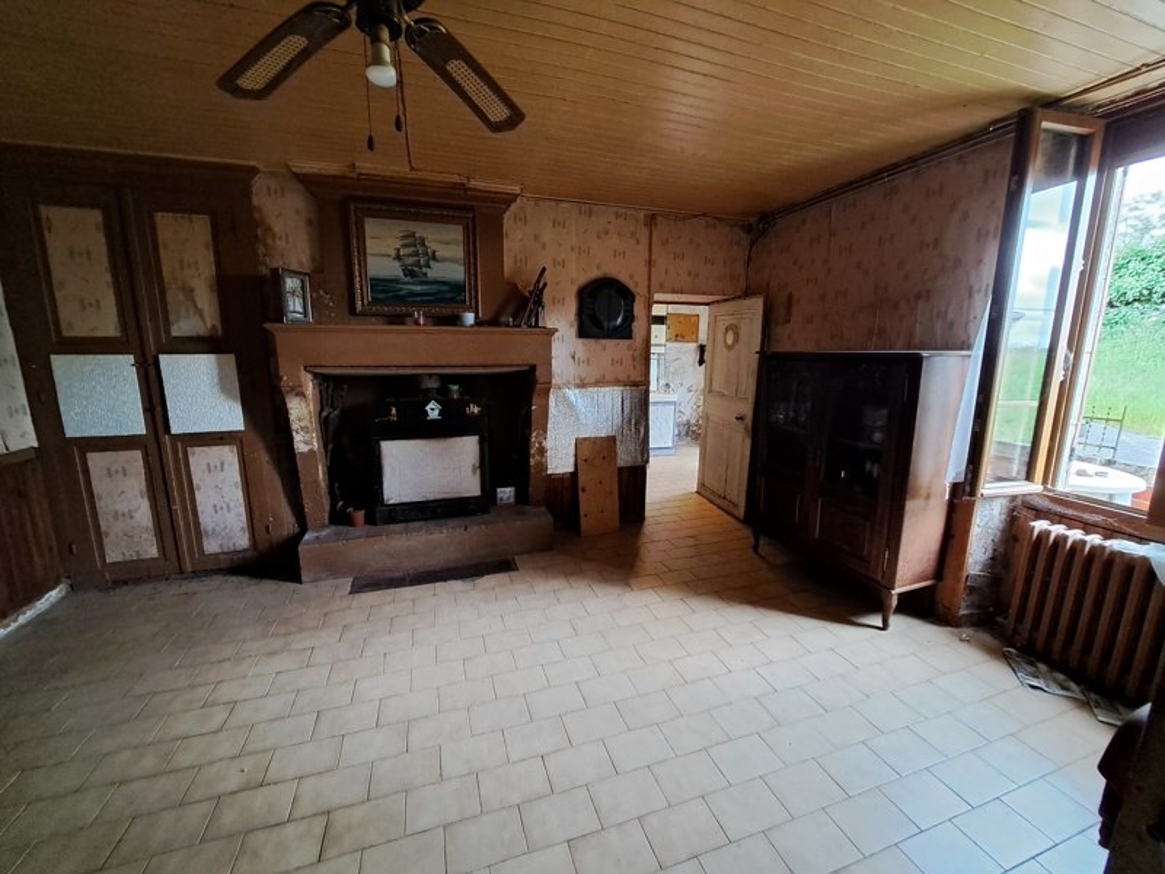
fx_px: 438
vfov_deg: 89.9
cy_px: 437
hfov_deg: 106.2
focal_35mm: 13
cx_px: 582
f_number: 2.2
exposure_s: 1/33
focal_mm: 1.74
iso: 200
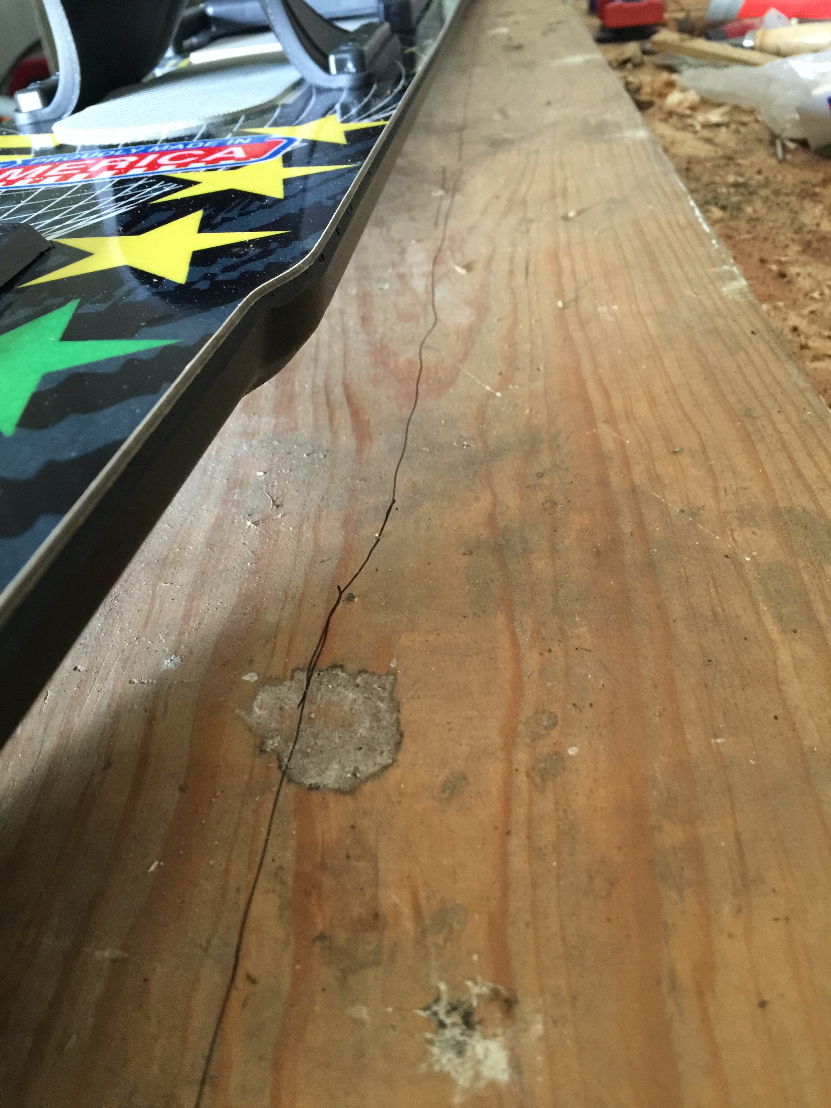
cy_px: 554
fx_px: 928
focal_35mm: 29
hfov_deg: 48.2
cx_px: 416
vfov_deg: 61.7
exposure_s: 1/10
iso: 125
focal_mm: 4.15
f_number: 2.2
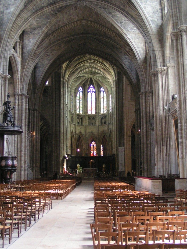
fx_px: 281
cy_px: 124
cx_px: 94
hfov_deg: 36.8
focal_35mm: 39
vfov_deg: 47.9
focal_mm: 6
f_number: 2.8
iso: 200
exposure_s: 1/25
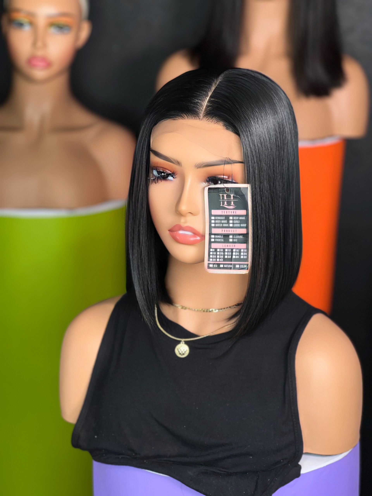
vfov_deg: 25.3
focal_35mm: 77
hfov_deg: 19.1
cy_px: 248
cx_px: 186
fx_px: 1103
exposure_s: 1/50
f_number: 2.8
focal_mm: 9
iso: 40
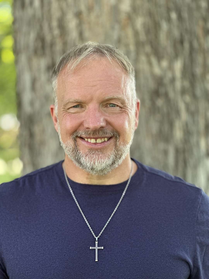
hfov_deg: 19.1
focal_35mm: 77
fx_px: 620
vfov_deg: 25.3
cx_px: 104
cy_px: 140
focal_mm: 9
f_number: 2.8
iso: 200
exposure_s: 1/121
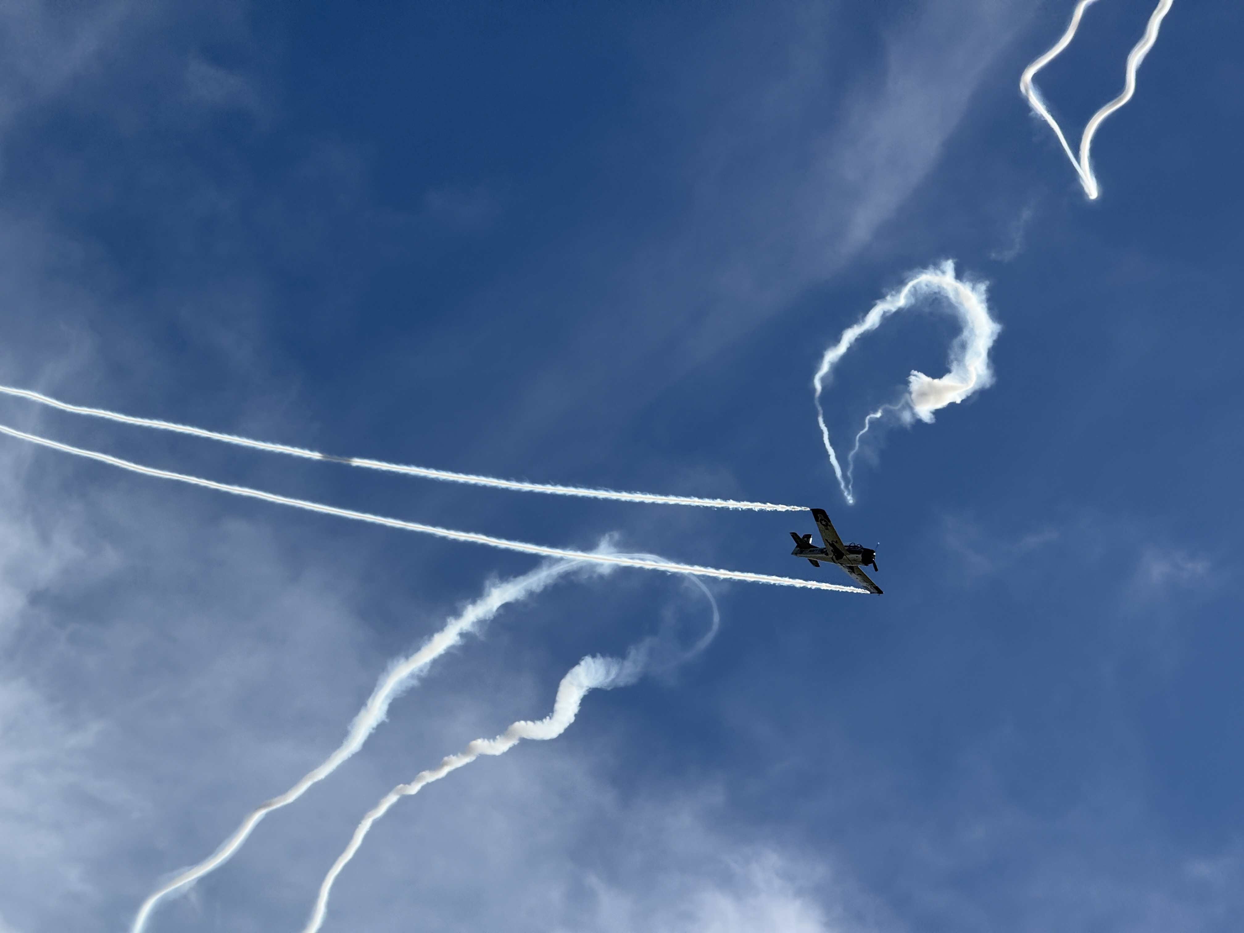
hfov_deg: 16.4
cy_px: 466
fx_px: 4312
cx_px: 622
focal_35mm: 120
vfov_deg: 12.3
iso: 50
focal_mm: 15.66
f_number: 2.8
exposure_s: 1/2710
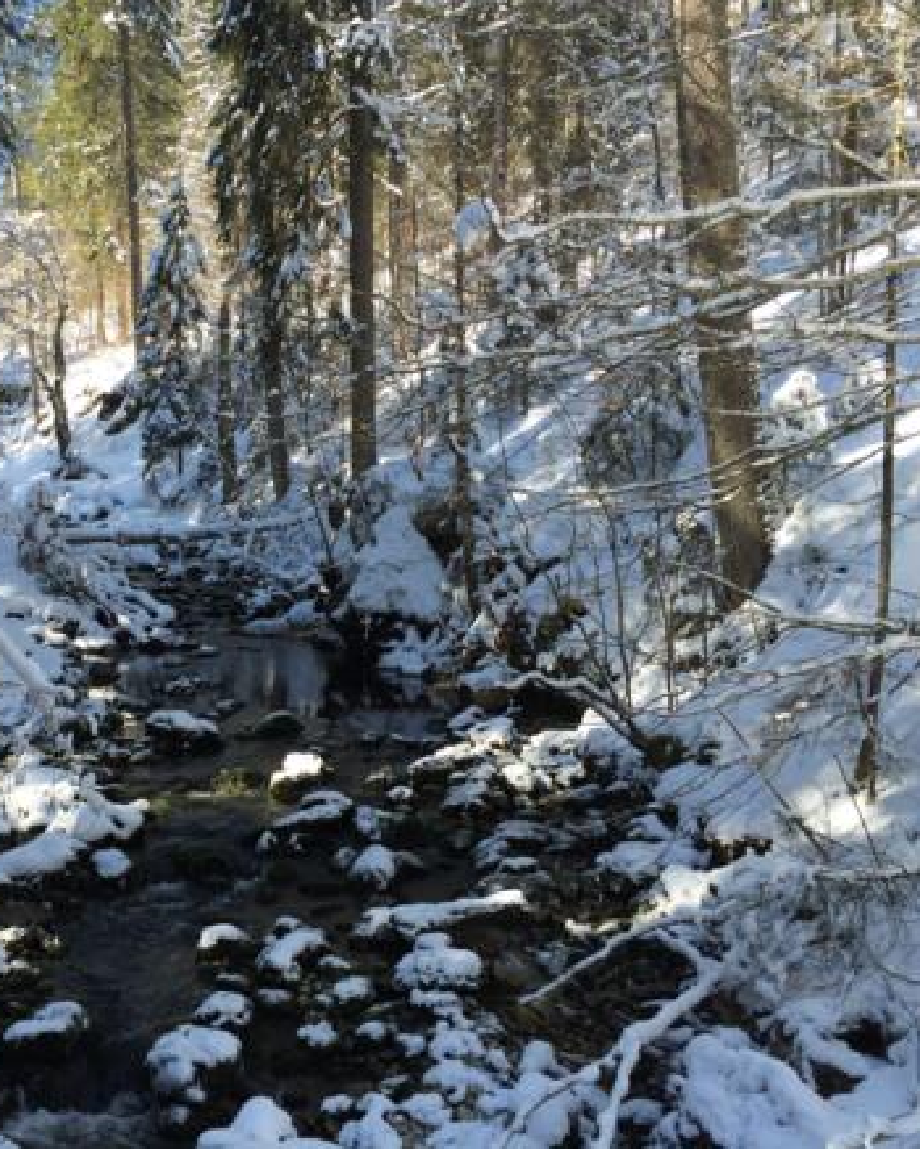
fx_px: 1292
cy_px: 576
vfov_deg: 47.9
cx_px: 227
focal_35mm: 38
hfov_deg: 38.2
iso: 32
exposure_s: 1/329
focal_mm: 4.15
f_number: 2.2
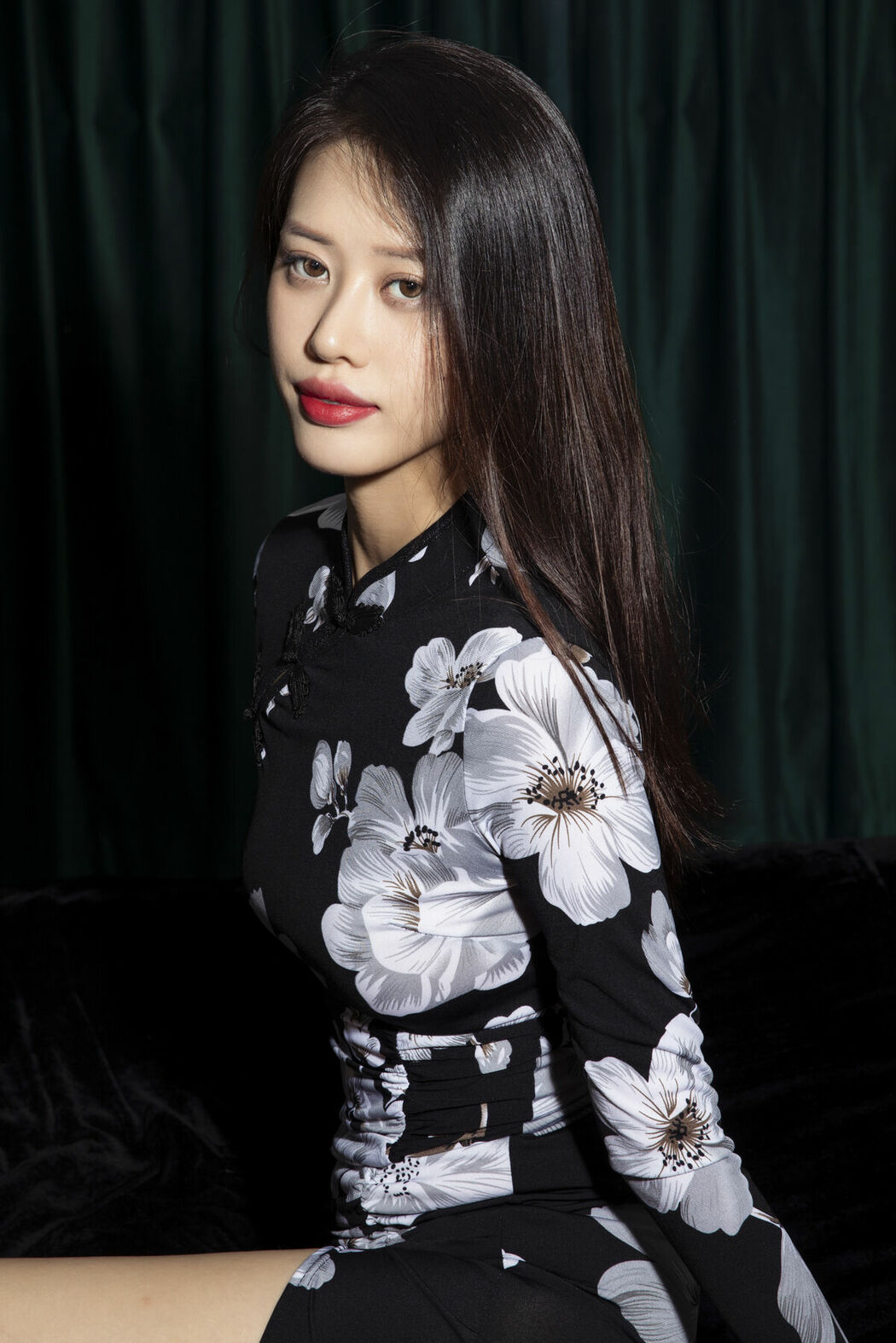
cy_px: 672
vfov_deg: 29.2
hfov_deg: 19.7
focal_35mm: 69
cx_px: 448
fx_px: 2576
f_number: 9
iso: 160
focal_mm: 70
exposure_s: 1/160
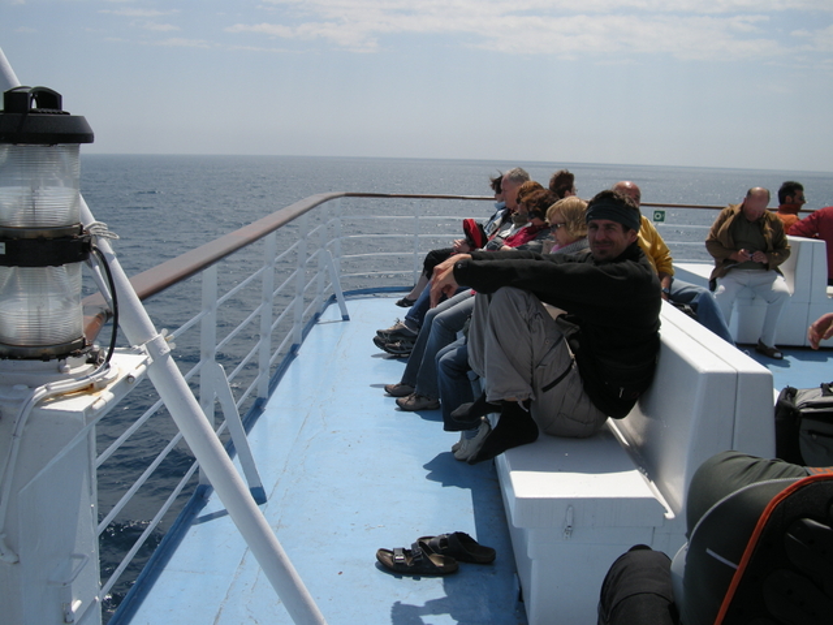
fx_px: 890
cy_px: 312
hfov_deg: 50.1
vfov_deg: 38.7
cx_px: 416
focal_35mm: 37
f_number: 8
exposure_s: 1/260
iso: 64
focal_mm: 7.9
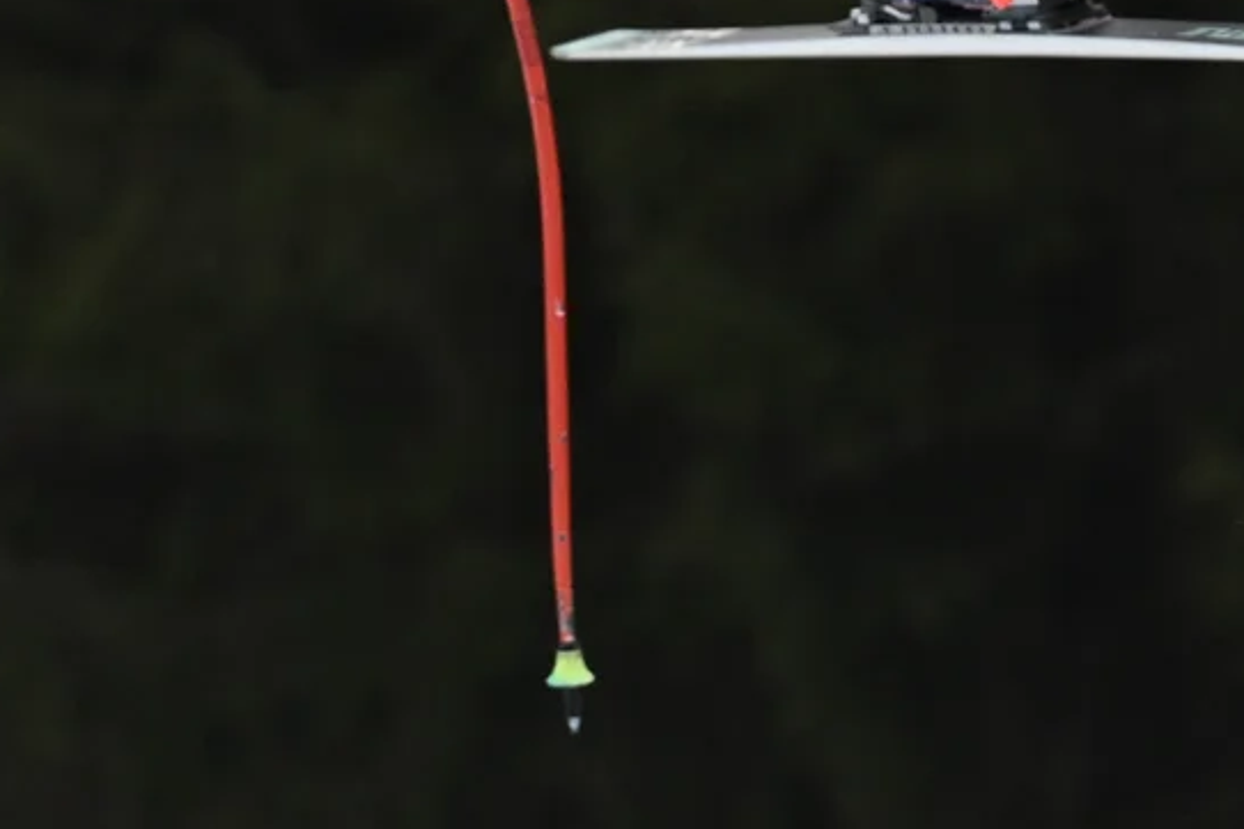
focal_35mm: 1063
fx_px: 36719
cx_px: 714
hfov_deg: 1.9
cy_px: -90
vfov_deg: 1.3
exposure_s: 1/3200
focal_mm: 200
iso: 1250
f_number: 3.5
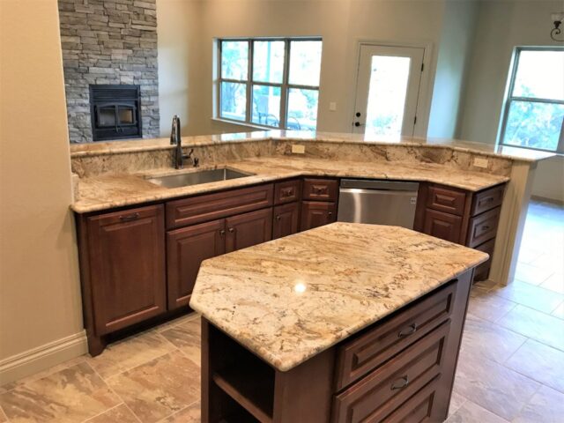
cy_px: 212
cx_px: 282
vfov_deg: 49.7
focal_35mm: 28
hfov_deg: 63.4
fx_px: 456
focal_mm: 3.99
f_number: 1.8
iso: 50
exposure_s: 1/15
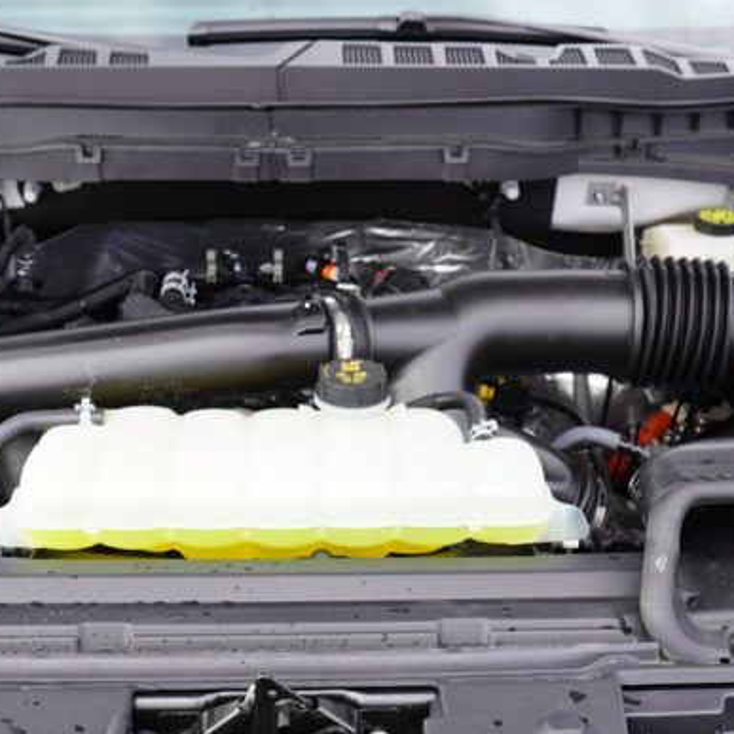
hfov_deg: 31.6
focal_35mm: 54
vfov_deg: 31.6
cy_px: 417
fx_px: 1295
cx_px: 305
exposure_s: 1/80
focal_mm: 16
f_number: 4.5
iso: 100
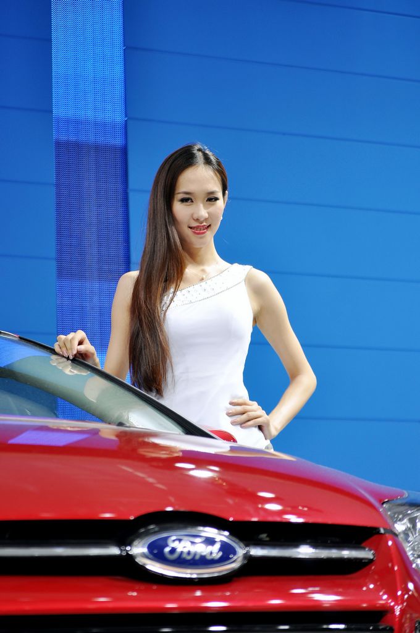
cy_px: 316
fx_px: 1737
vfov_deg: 20.6
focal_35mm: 99
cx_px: 210
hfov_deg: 13.8
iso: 200
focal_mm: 66
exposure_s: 1/125
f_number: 5
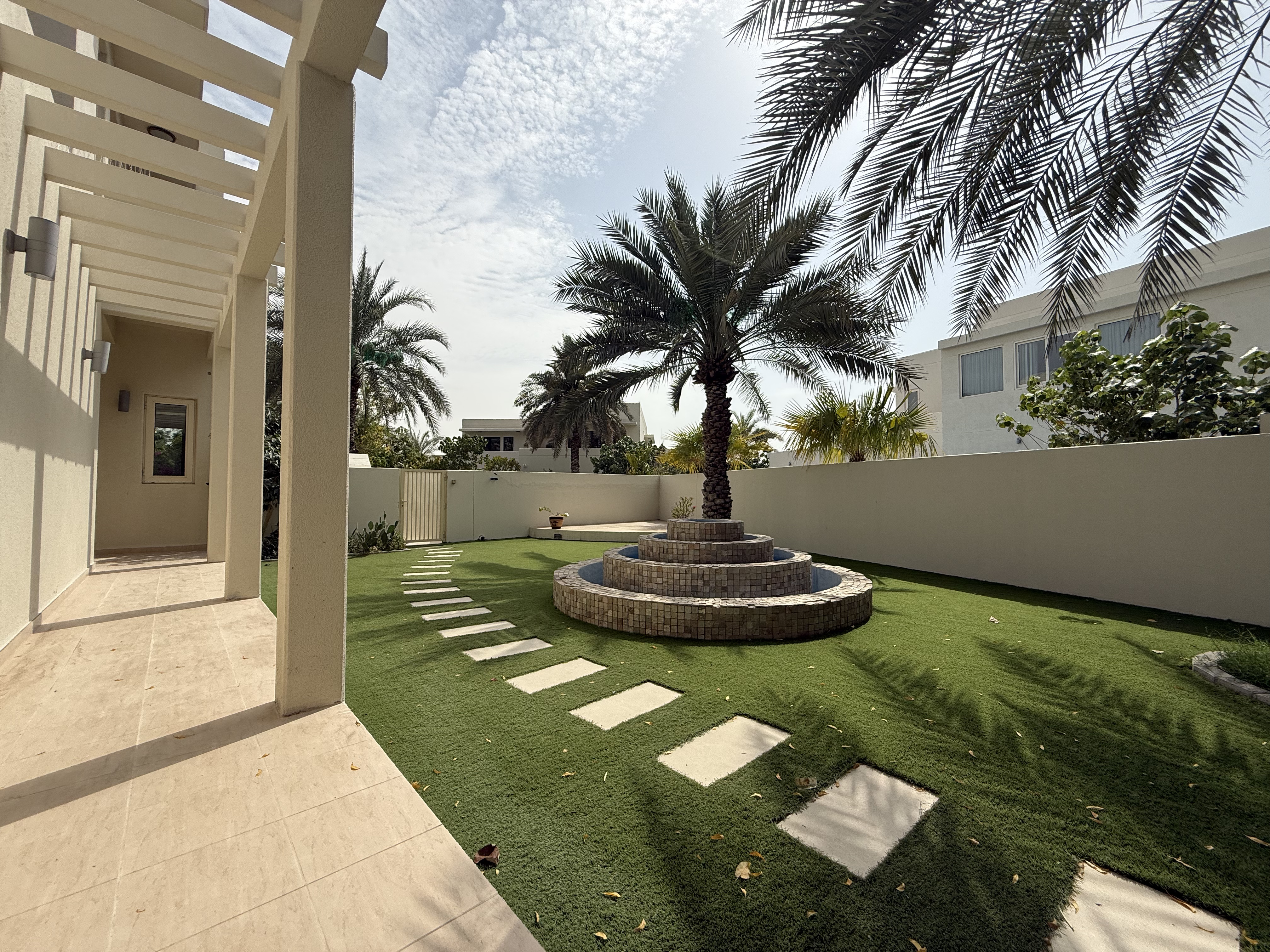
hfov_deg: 102.1
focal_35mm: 14
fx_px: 514
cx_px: 635
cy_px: 476
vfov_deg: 85.7
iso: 50
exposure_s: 1/2717
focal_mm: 2.22
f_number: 2.2
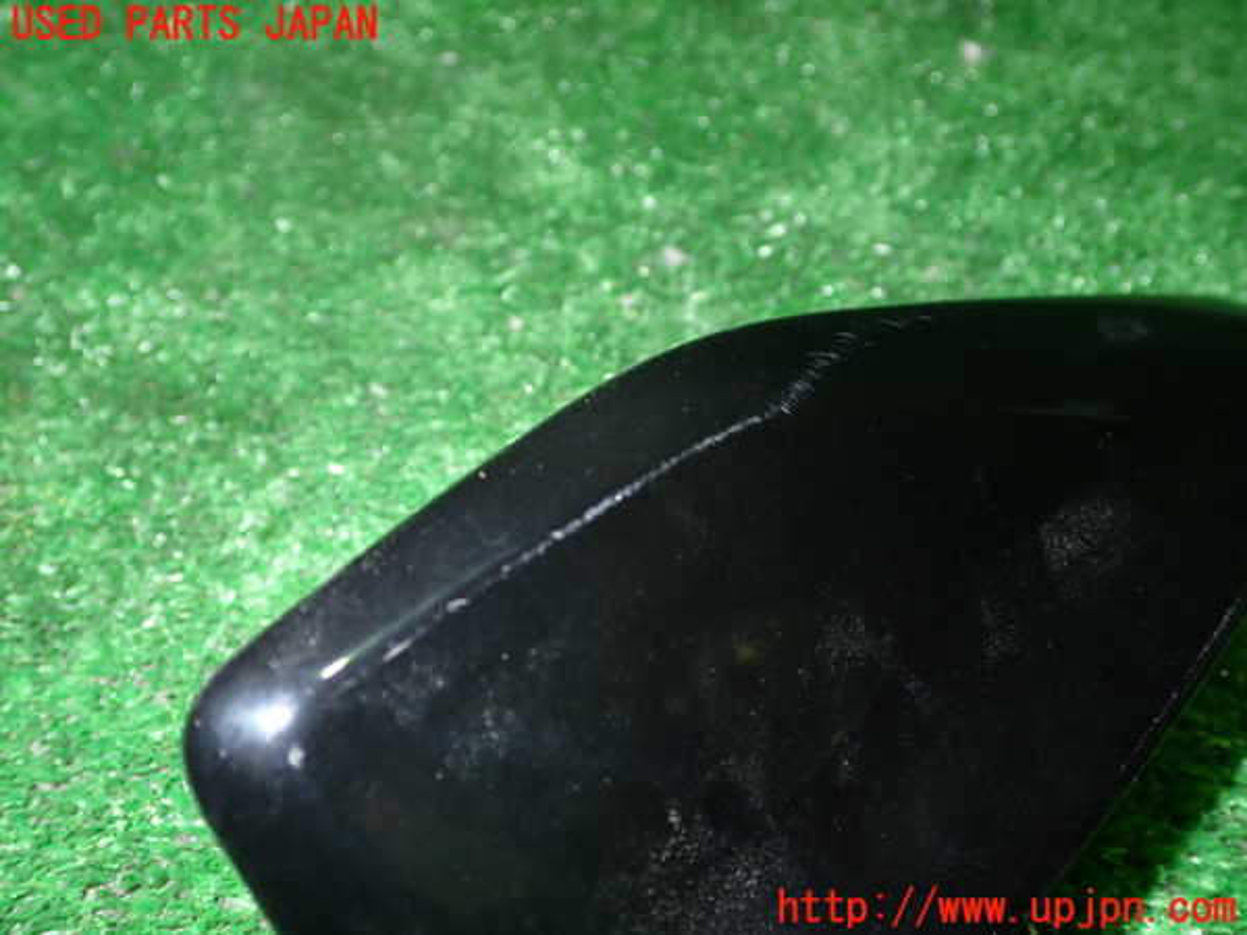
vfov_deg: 39.7
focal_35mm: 36
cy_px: 468
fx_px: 1297
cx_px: 624
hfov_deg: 51.4
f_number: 2.5
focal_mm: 6.37
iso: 200
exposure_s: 1/40
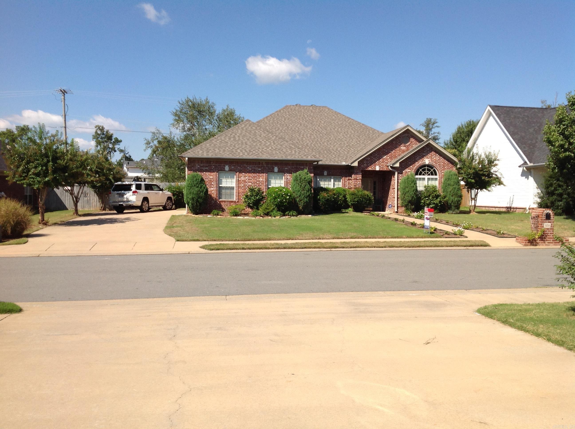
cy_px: 214
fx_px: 581
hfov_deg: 52.7
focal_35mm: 35
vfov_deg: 40.6
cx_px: 288
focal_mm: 4.28
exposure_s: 1/2160
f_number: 2.4
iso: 50
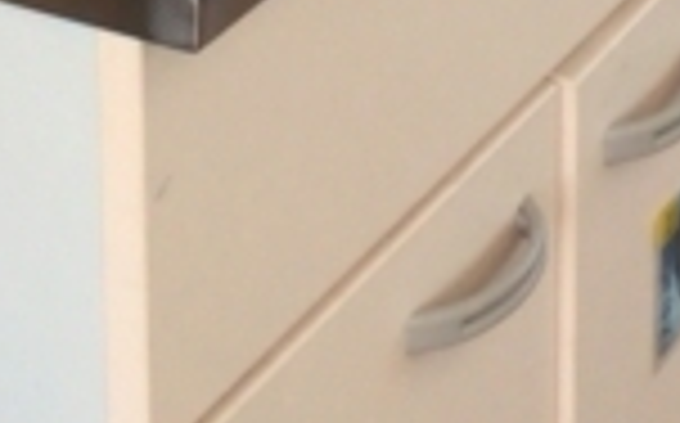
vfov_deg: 5.6
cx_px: 198
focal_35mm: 223
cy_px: -612
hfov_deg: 9.4
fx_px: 4128
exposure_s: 1/42
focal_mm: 3.3
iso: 25
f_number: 2.4
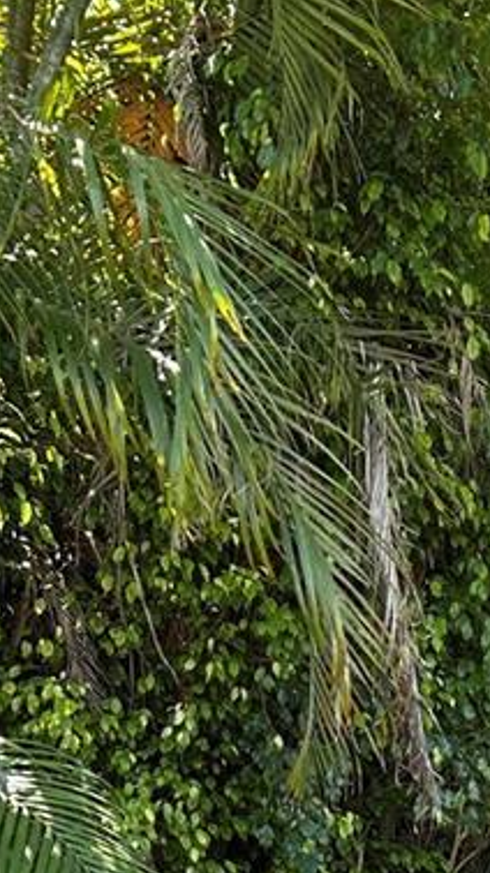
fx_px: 2084
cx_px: 686
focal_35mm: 90
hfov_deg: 12.8
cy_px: 1229
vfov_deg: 20.9
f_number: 1.5
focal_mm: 5.7
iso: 50
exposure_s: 1/316
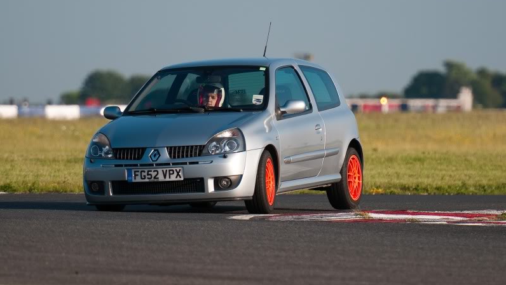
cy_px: 130
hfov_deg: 4.0
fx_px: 7193
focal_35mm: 536
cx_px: 253
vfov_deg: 2.3
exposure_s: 1/1000
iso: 200
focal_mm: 340
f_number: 4.8
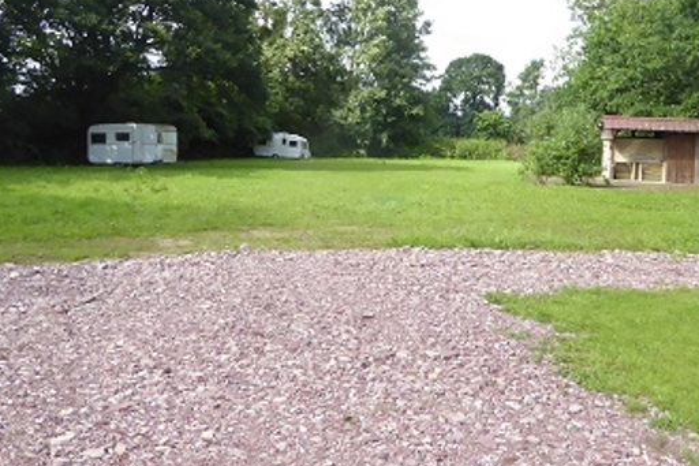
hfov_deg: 49.0
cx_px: 448
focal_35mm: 39
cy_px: 163
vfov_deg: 33.9
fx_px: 757
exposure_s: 1/500
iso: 200
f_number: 3.3
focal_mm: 4.3
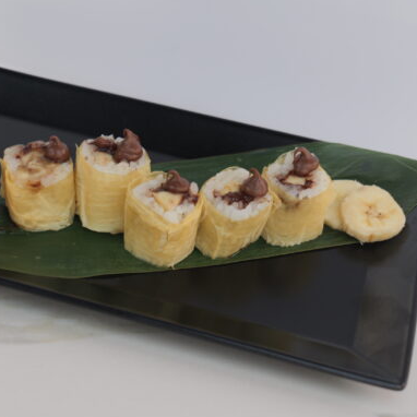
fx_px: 1090
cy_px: 206
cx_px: 158
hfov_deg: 21.6
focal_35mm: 80
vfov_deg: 21.7
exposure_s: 1/60
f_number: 5.6
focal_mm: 60
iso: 160
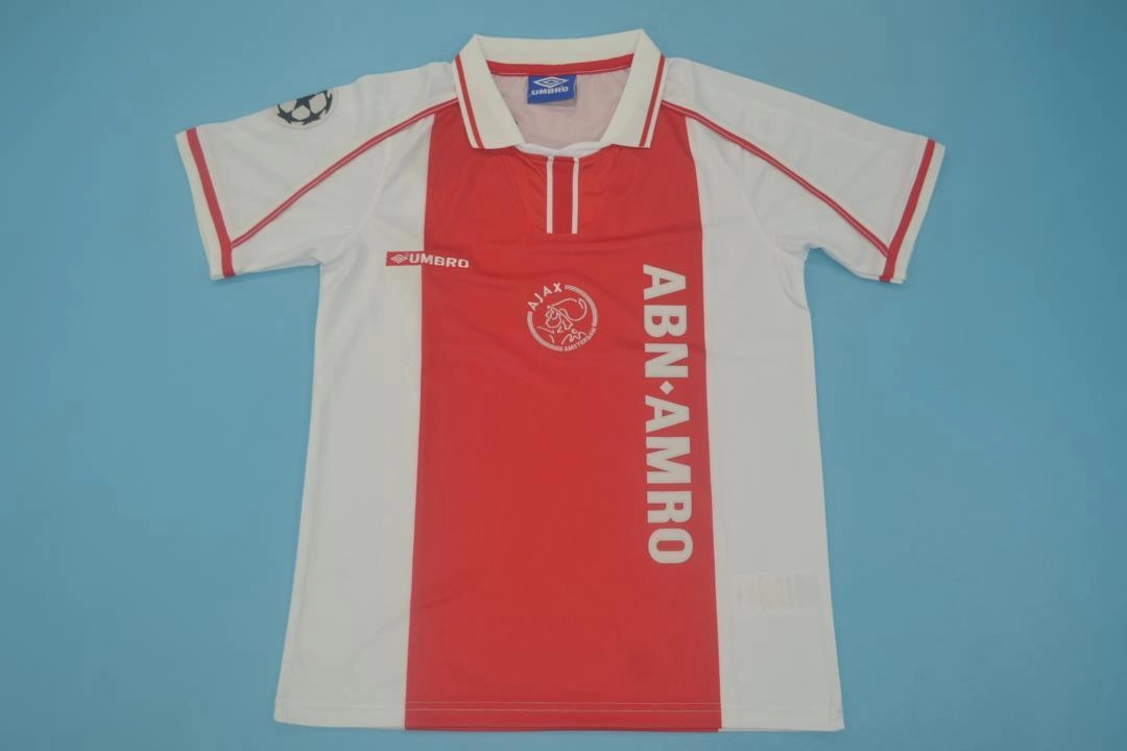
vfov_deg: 40.0
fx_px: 1033
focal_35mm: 33
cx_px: 564
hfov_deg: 57.2
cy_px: 376
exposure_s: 1/200
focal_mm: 22
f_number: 4.5
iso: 200
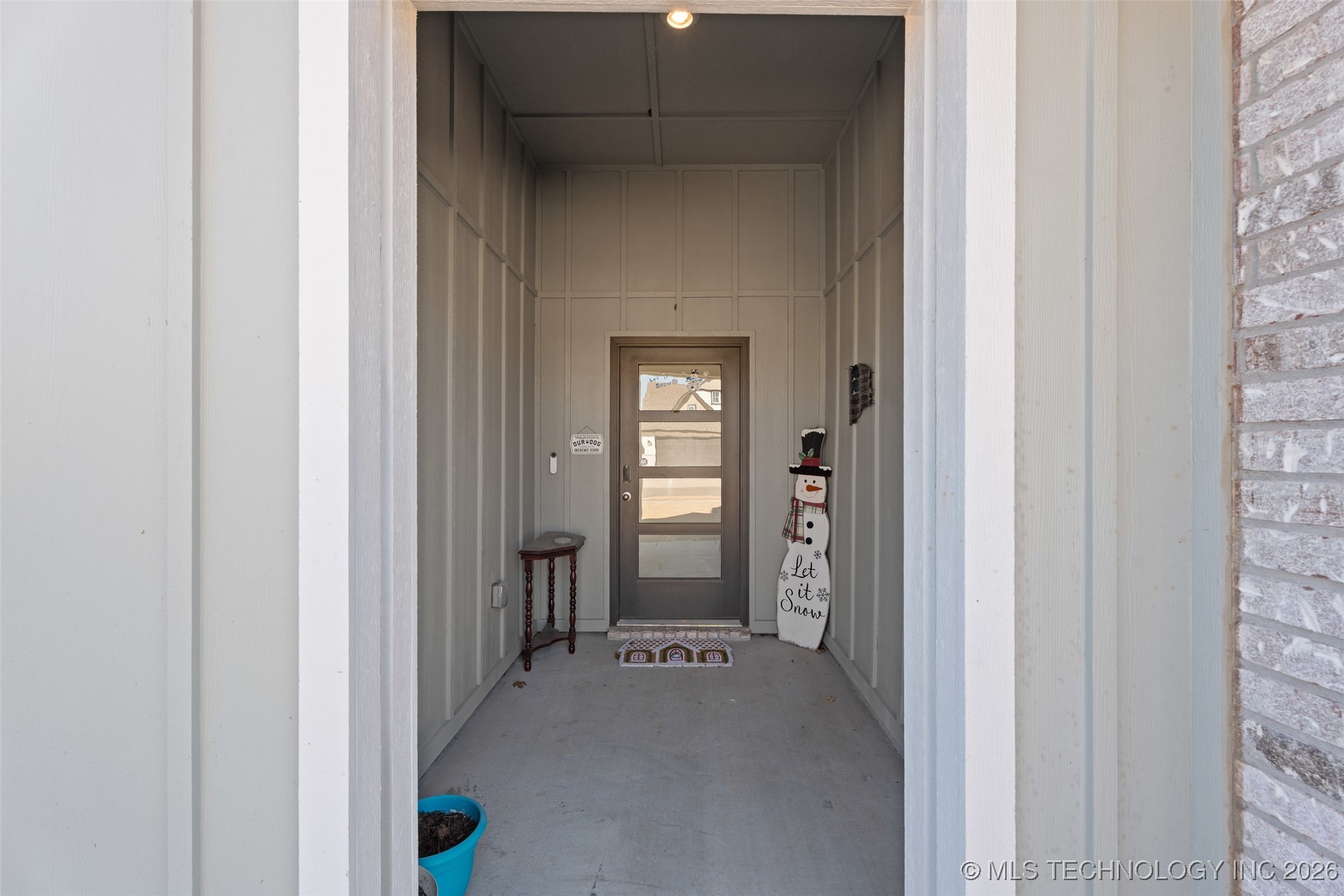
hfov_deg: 96.7
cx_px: 672
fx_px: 597
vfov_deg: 73.7
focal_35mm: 16
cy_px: 448
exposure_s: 1/25
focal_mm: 16
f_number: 8
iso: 160
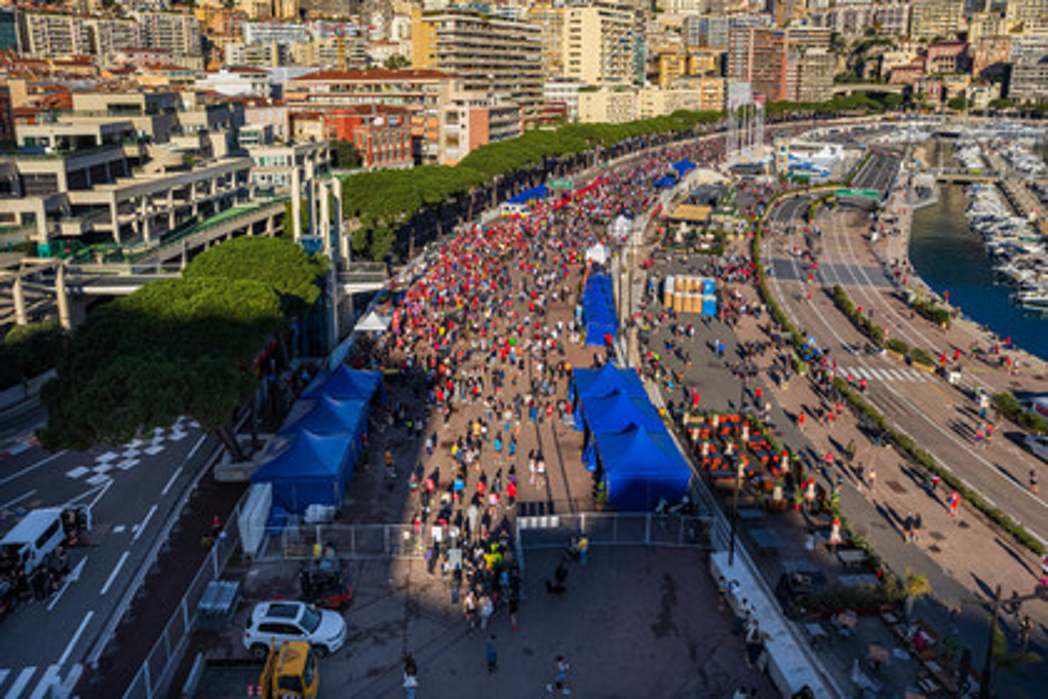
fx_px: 640
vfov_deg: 57.2
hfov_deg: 78.6
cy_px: 350
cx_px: 524
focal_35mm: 22
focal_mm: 8.4
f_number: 2.8
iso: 100
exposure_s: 1/2500
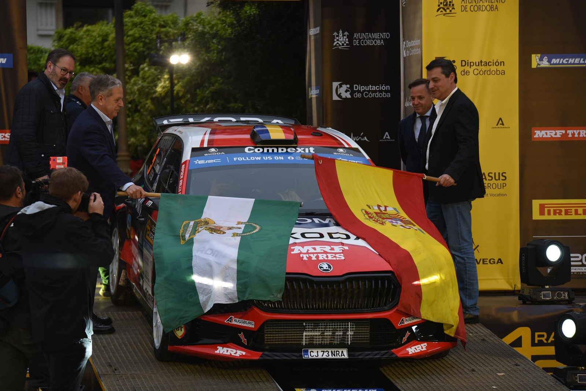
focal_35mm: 140
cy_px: 196
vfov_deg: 9.8
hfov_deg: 14.6
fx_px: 2280
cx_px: 293
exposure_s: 1/250
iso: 720
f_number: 4.5
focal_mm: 140
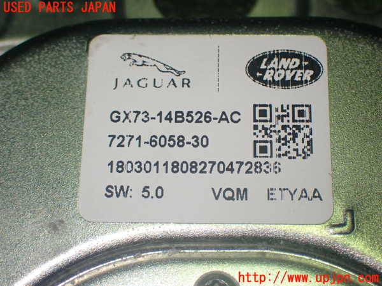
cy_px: 143
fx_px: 850
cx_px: 191
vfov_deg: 19.1
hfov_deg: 25.3
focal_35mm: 77
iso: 250
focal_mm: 13.65
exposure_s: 1/80
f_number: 4.1
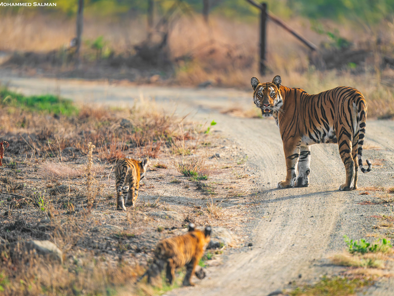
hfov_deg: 3.0
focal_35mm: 651
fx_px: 7411
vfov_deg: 2.3
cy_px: 148
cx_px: 211
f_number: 4
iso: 800
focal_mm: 600
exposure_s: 1/5000
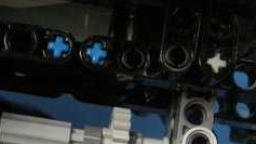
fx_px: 977
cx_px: 82
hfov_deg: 14.9
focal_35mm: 144
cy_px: 207
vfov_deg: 8.3
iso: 353
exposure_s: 1/60
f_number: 3.2
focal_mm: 7.9
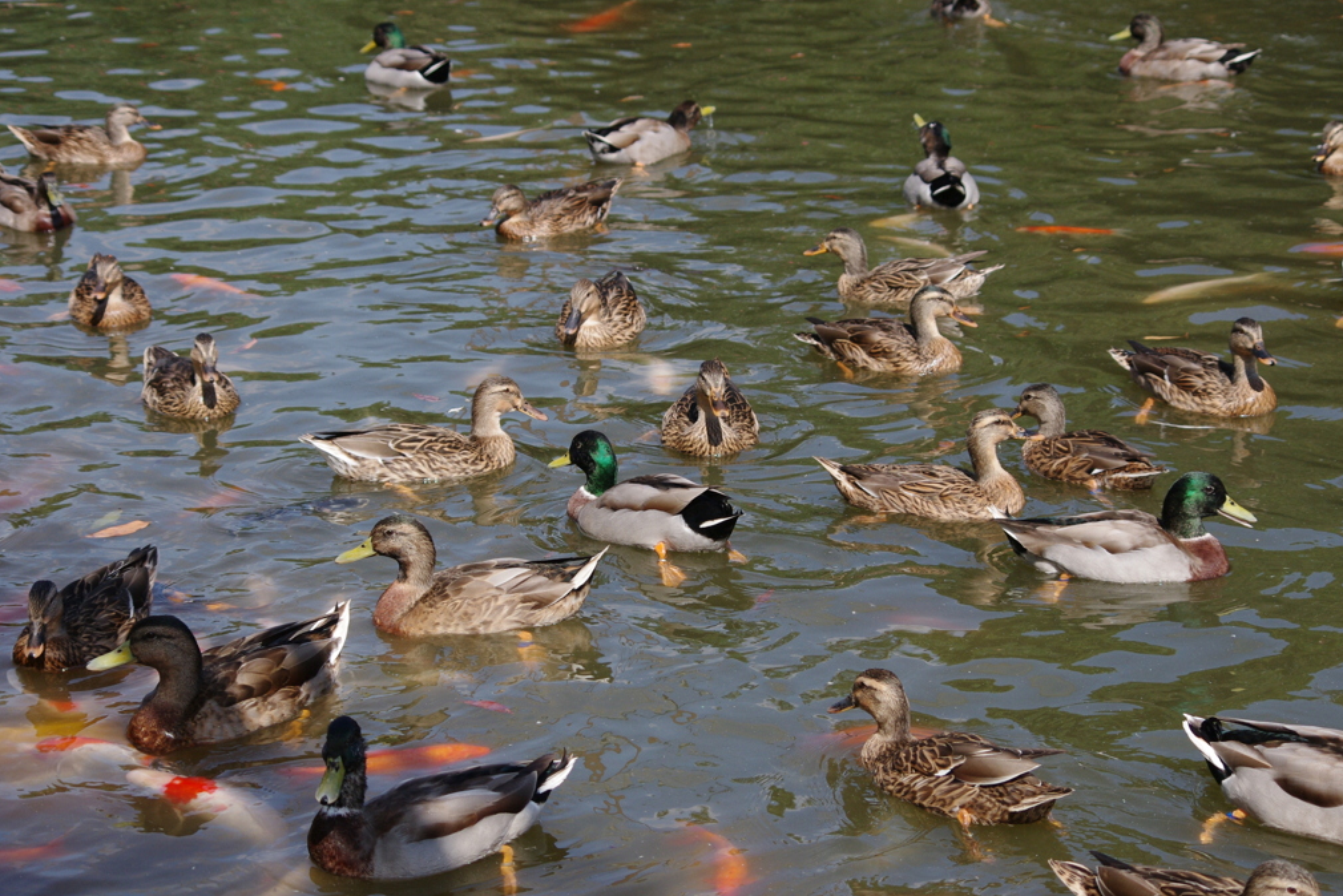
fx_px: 3097
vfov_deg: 16.5
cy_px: 451
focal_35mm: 83
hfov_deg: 24.5
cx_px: 665
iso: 400
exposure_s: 1/1000
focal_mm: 55
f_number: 5.6
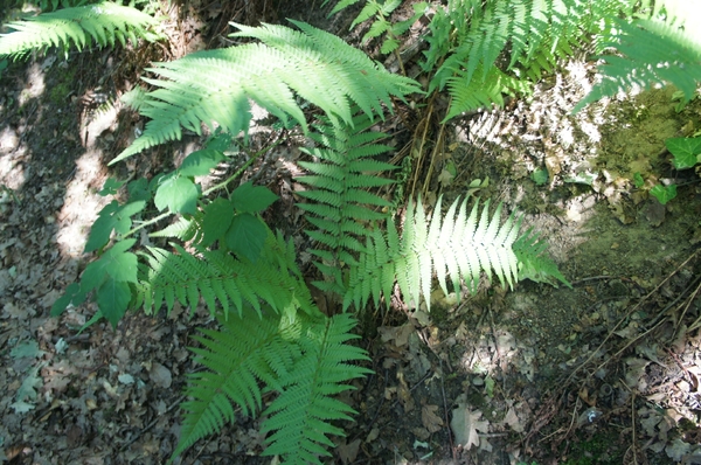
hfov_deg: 62.0
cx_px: 350
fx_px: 583
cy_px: 232
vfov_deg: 43.5
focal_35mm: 30
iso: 200
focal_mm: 20
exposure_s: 1/30
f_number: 4
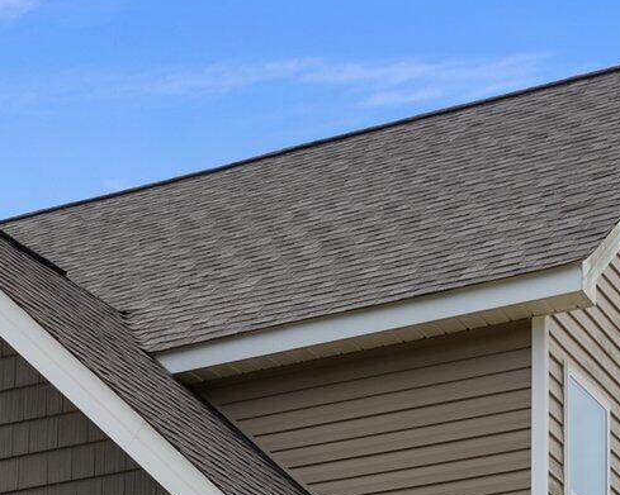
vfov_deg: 12.7
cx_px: -123
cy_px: 616
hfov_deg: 15.7
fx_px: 2165
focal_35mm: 118
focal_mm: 30
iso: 64
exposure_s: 1/320
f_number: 7.1
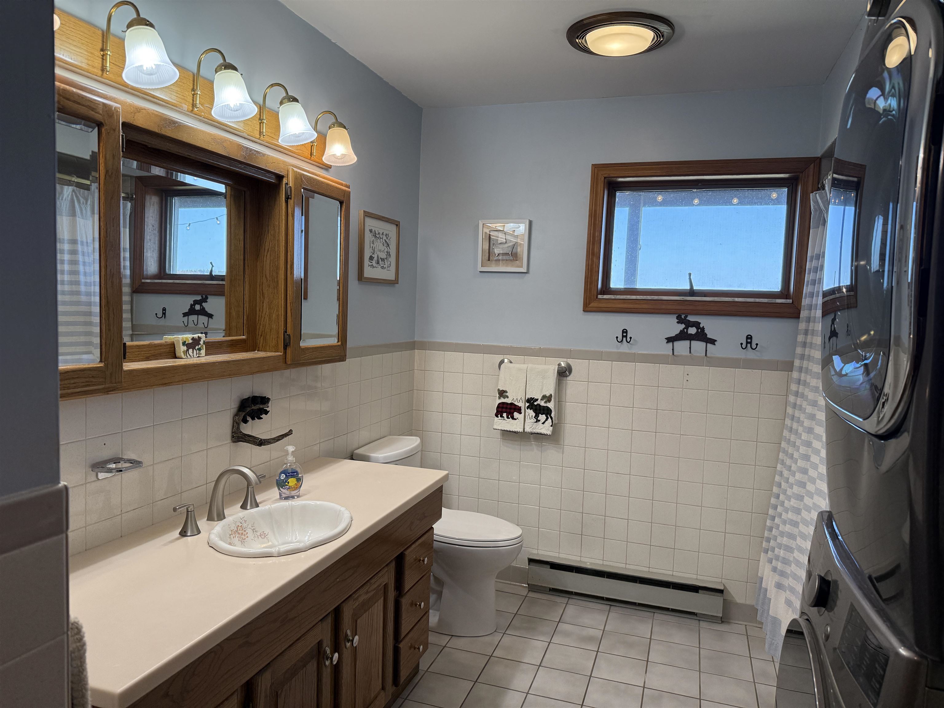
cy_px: 354
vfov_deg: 56.8
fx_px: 654
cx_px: 472
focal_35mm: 24
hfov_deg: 71.6
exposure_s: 1/240
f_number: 1.78
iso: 200
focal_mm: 6.76
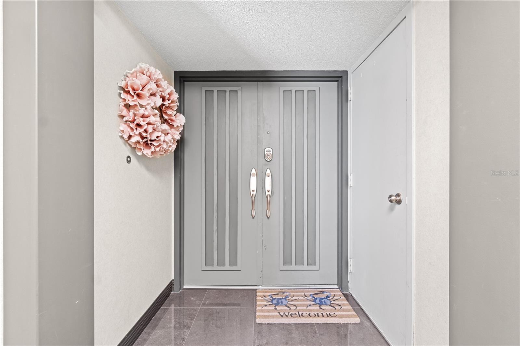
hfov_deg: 100.4
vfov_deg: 77.3
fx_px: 217
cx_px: 260
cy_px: 173
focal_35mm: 15
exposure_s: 2.5
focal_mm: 10
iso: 250
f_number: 8
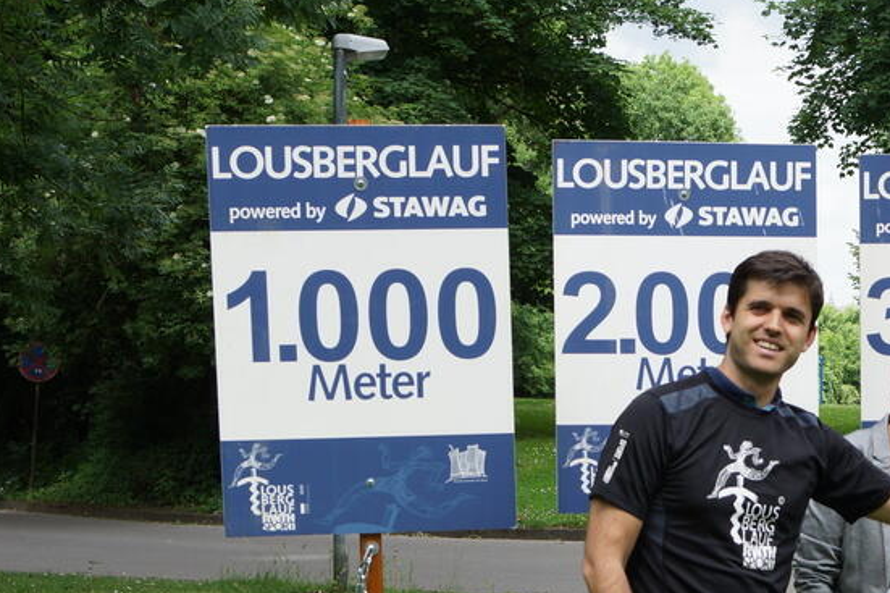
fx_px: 2422
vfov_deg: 13.7
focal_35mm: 98
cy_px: 624
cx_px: 882
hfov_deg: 20.2
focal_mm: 30
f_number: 7.1
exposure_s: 1/160
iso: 100
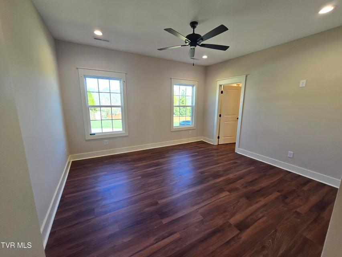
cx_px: 171
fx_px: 128
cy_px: 128
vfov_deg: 89.9
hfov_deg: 106.2
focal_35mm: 13
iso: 50
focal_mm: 2.2
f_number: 2.2
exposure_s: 1/60
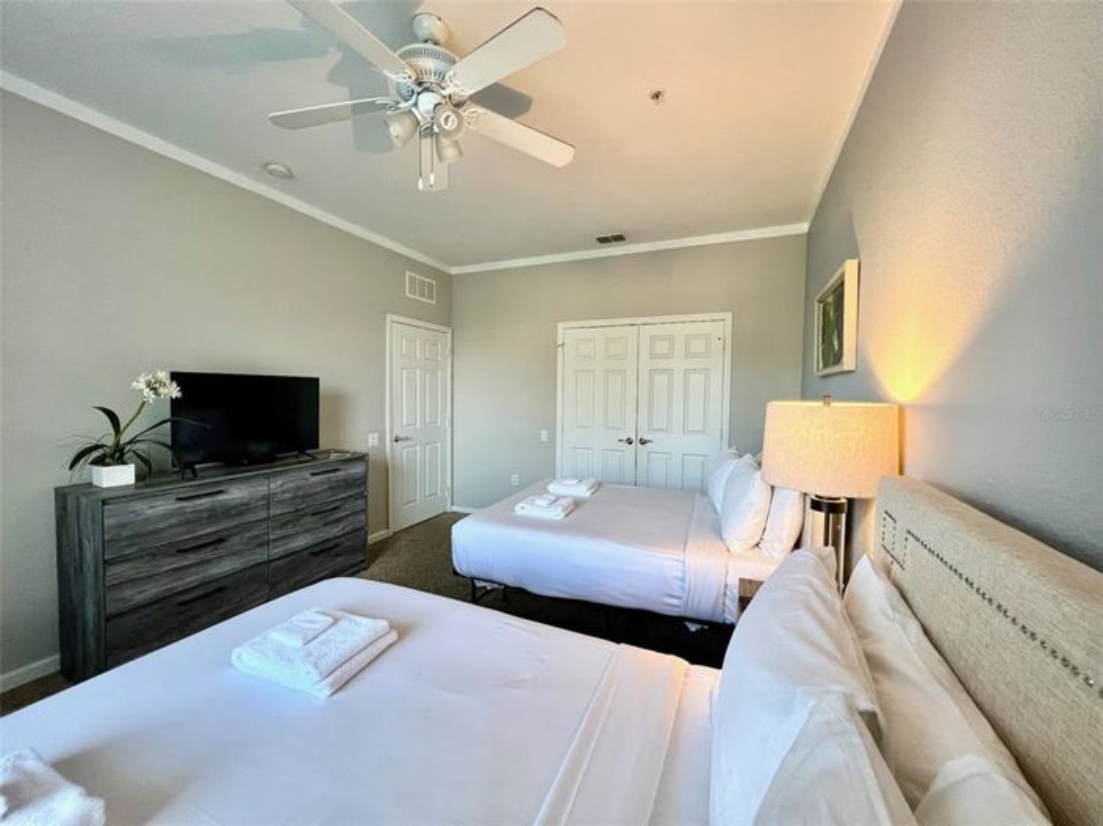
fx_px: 414
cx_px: 552
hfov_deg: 106.2
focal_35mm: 13
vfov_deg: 89.9
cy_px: 413
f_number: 1.8
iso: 250
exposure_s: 1/60
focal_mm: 1.57
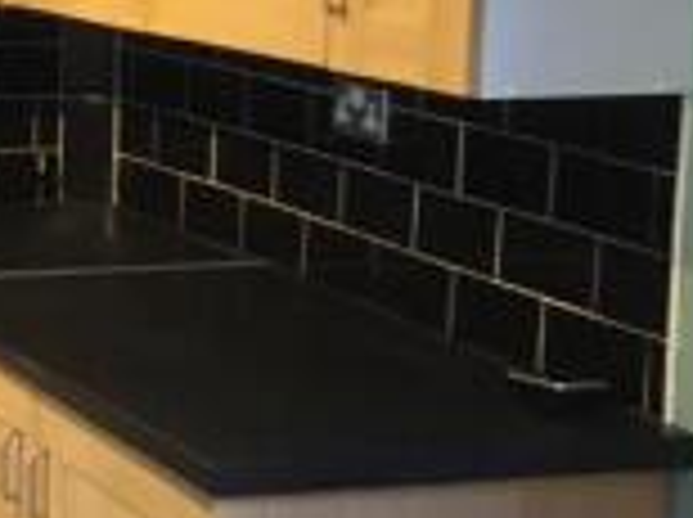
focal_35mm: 110
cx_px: -520
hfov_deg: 15.6
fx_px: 2199
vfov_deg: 13.3
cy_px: 79
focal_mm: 4.15
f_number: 2.2
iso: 250
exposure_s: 1/25
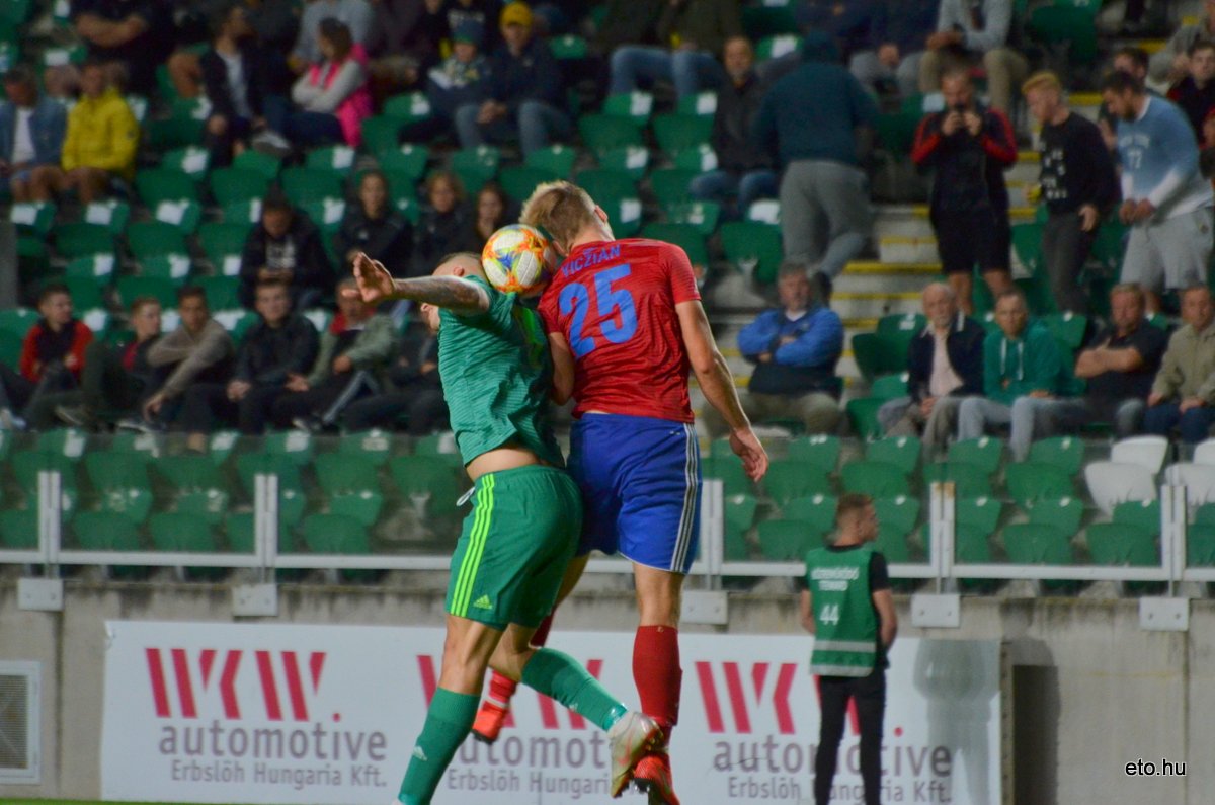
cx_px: 608
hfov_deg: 4.6
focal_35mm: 450
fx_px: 15157
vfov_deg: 3.0
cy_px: 402
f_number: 5.6
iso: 1600
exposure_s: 1/400
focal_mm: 300
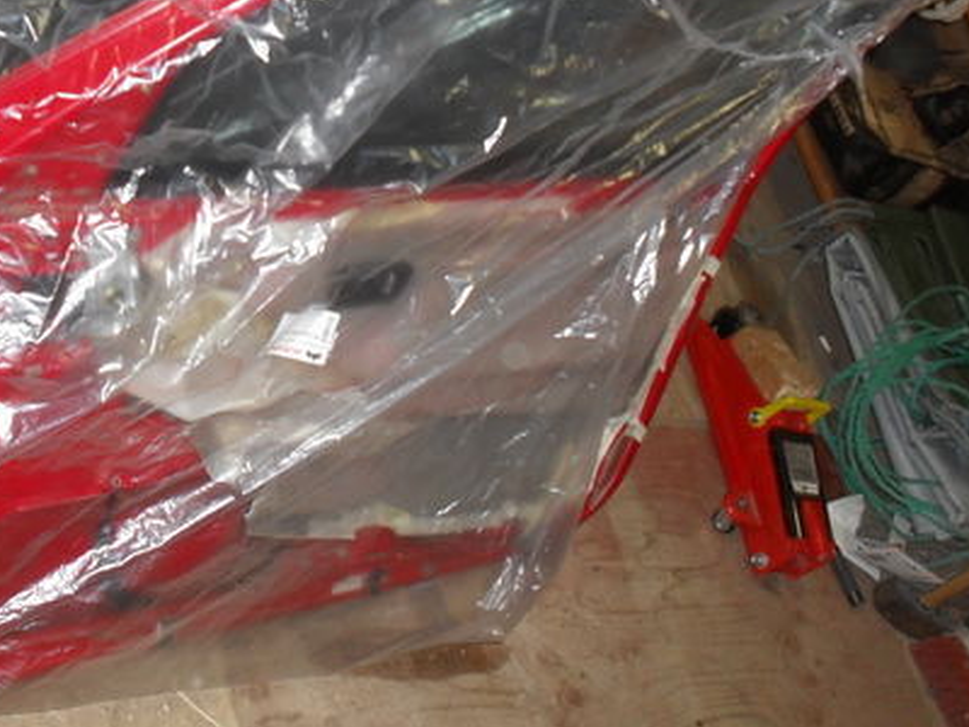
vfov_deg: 25.9
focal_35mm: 56
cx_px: 409
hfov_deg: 34.3
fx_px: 1568
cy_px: 204
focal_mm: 6.3
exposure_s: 1/45
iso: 200
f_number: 3.2
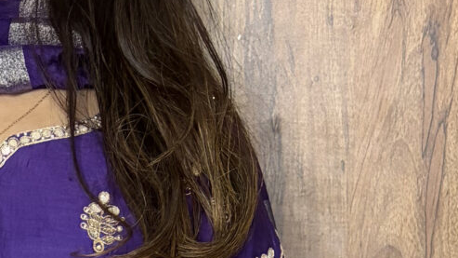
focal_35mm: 147
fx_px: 1785
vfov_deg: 7.4
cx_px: 208
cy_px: 755
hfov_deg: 14.6
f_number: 1.6
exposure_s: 1/50
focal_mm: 5.96
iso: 200
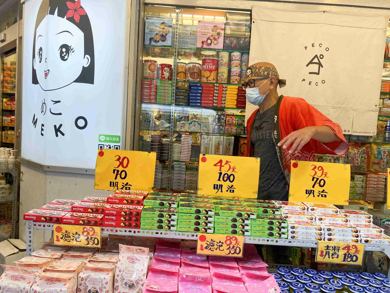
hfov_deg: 67.3
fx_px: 293
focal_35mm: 26
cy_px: 146
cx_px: 195
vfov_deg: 53.1
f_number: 1.5
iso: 32
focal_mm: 5.7
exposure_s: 1/136
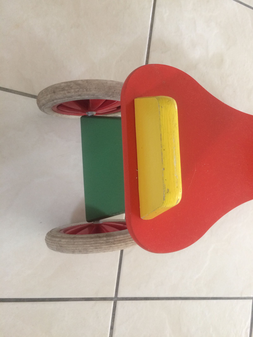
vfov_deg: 61.7
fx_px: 283
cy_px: 168
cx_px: 126
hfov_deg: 48.2
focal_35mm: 29
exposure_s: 1/33
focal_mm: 4.15
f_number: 2.2
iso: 160
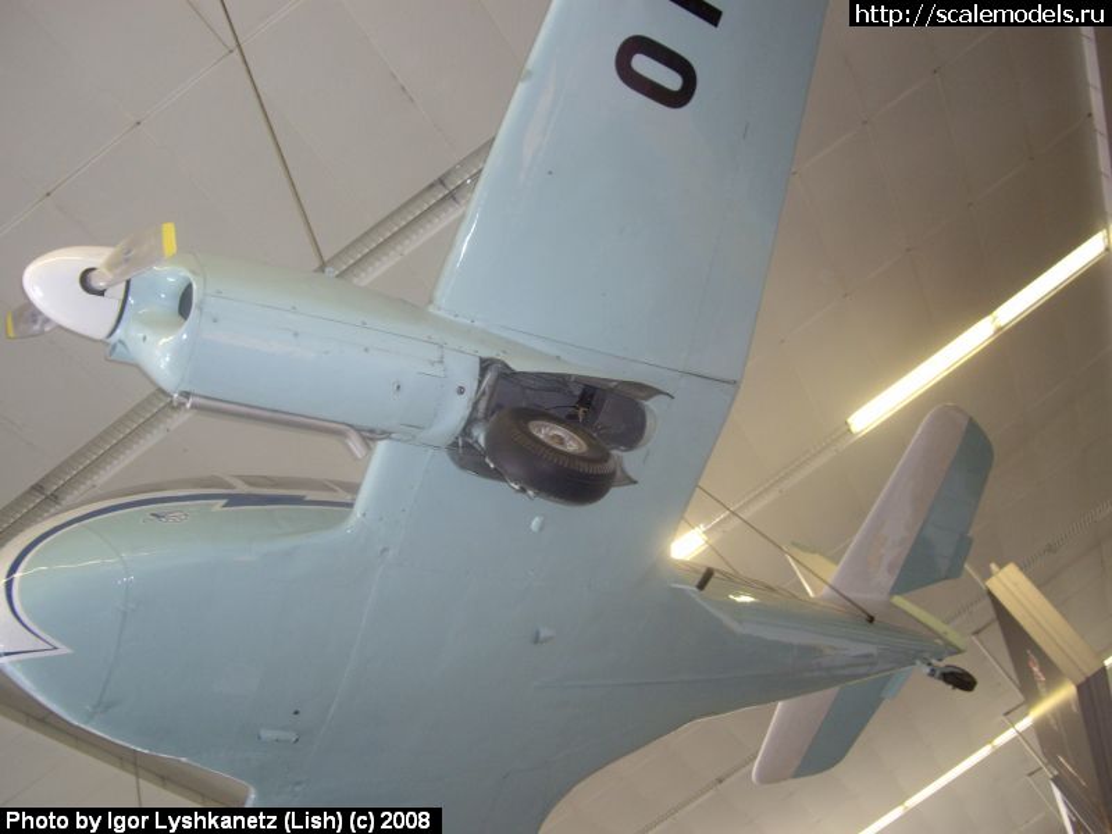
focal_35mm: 38
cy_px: 417
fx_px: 1221
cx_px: 556
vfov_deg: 37.7
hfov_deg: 49.0
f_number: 2.8
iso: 200
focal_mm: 7.9
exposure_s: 1/40
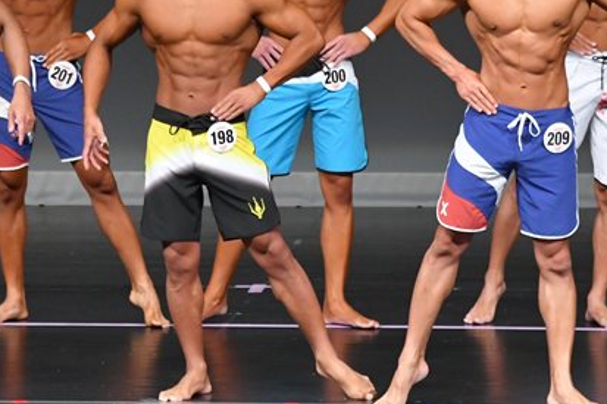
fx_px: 8545
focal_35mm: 507
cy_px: 159
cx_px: 208
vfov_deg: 2.7
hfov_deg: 4.1
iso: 4000
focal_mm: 180
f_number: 5.6
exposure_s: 1/400
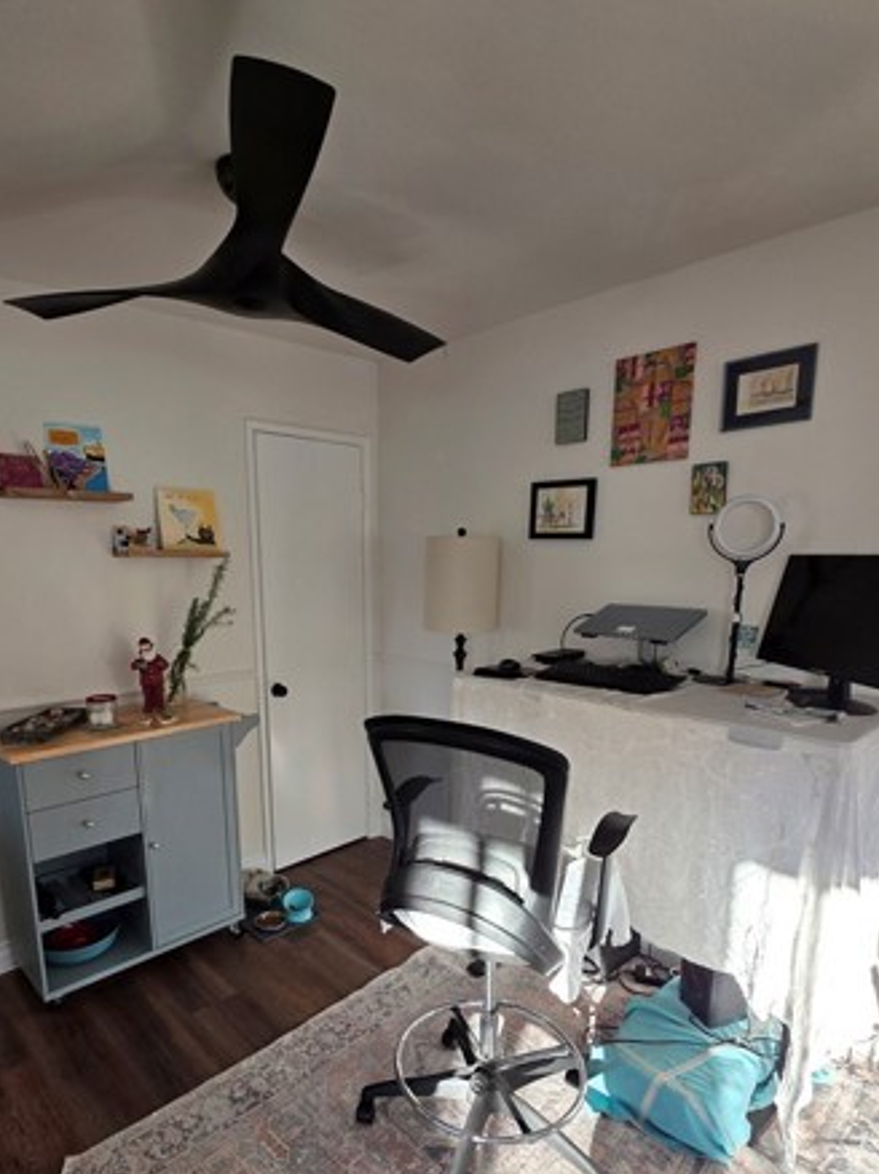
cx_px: 386
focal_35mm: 19
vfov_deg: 84.0
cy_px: 686
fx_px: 644
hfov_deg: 68.4
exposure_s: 1/120
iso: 50
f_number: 1.9
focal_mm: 2.2
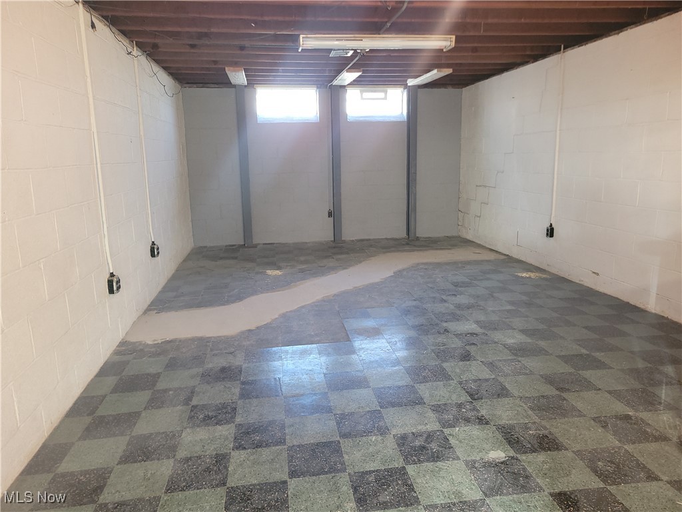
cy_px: 256
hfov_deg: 67.3
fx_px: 512
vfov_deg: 53.1
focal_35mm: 26
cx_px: 341
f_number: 1.8
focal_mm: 5.4
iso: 125
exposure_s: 1/12
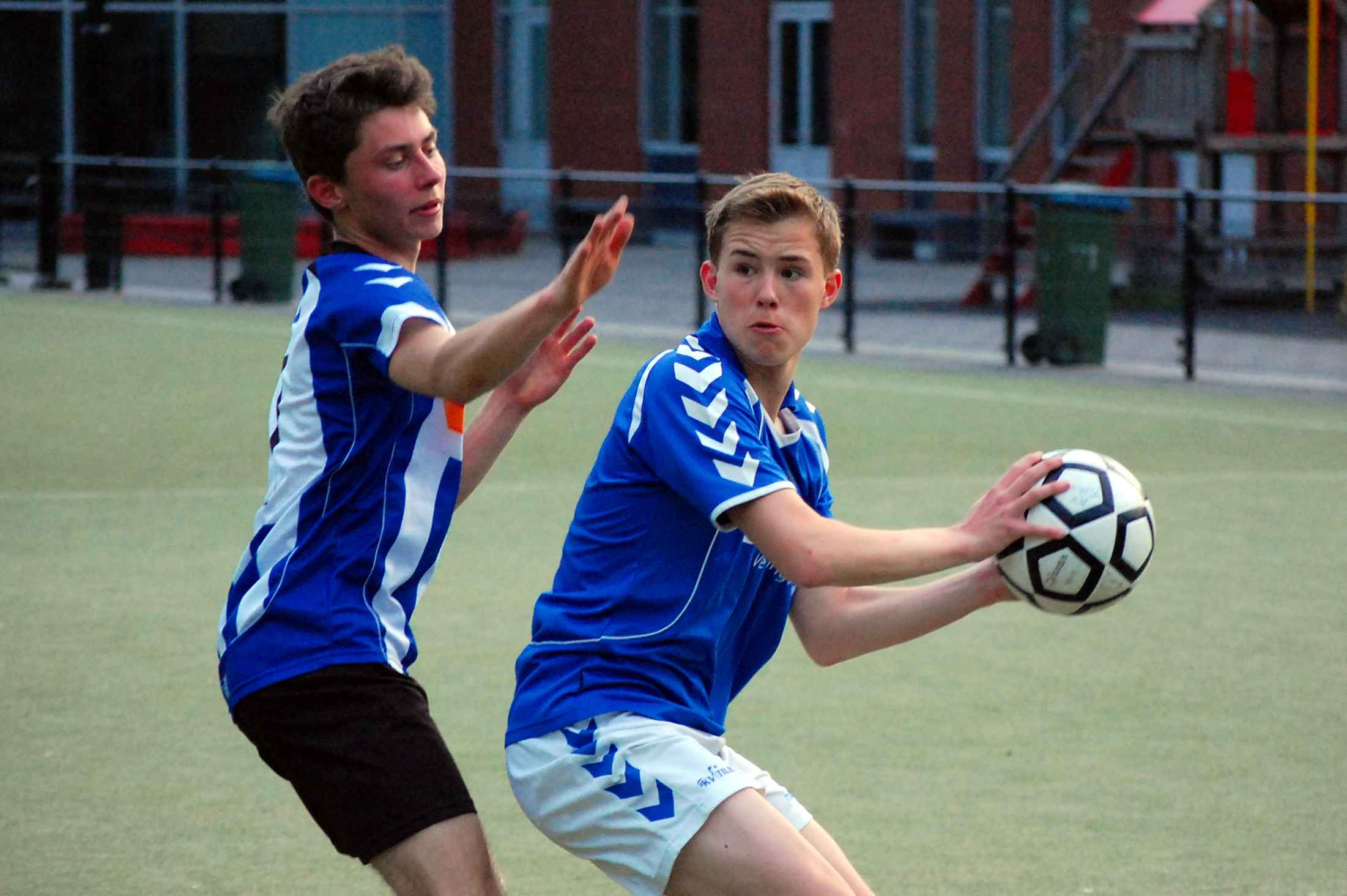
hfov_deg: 13.4
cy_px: 448
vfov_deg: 9.0
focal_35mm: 153
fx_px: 5720
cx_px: 674
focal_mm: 102
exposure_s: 1/400
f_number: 4.8
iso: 1600
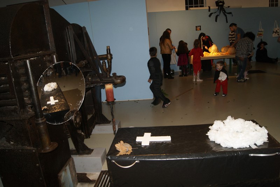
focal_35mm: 27
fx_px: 210
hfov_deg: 67.3
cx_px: 140
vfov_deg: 48.1
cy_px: 94
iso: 400
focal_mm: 18
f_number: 5.6
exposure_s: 1/60
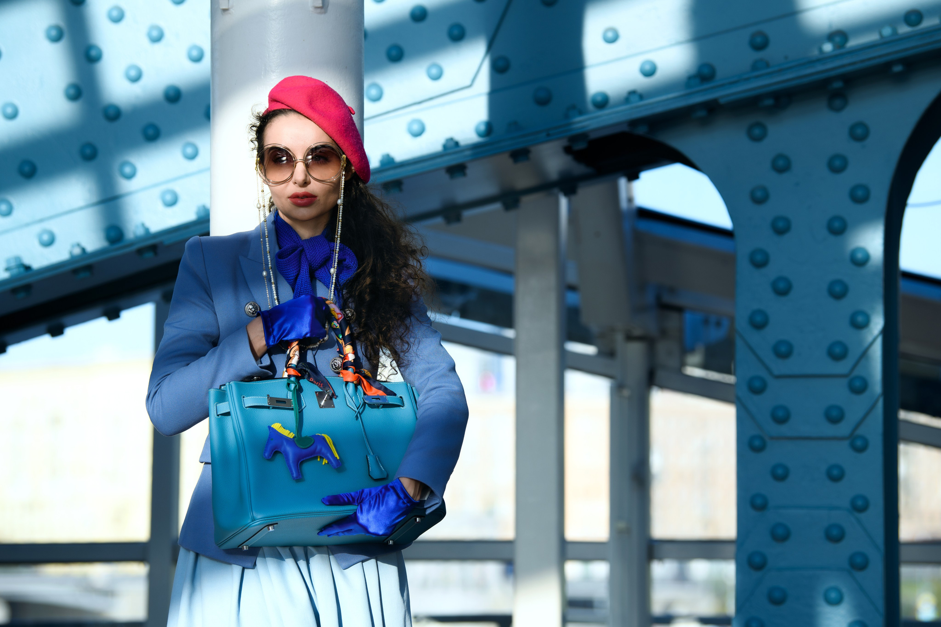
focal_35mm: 125
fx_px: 3267
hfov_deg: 16.4
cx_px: 470
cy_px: 314
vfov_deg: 11.0
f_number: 4
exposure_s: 1/320
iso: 64
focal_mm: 125
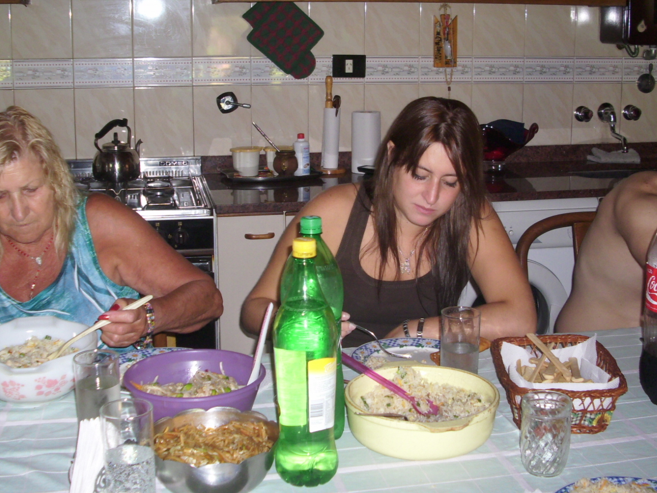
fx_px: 816
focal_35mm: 43
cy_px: 175
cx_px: 338
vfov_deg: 33.4
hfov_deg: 43.8
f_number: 2.8
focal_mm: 6.2
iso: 100
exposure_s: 1/30
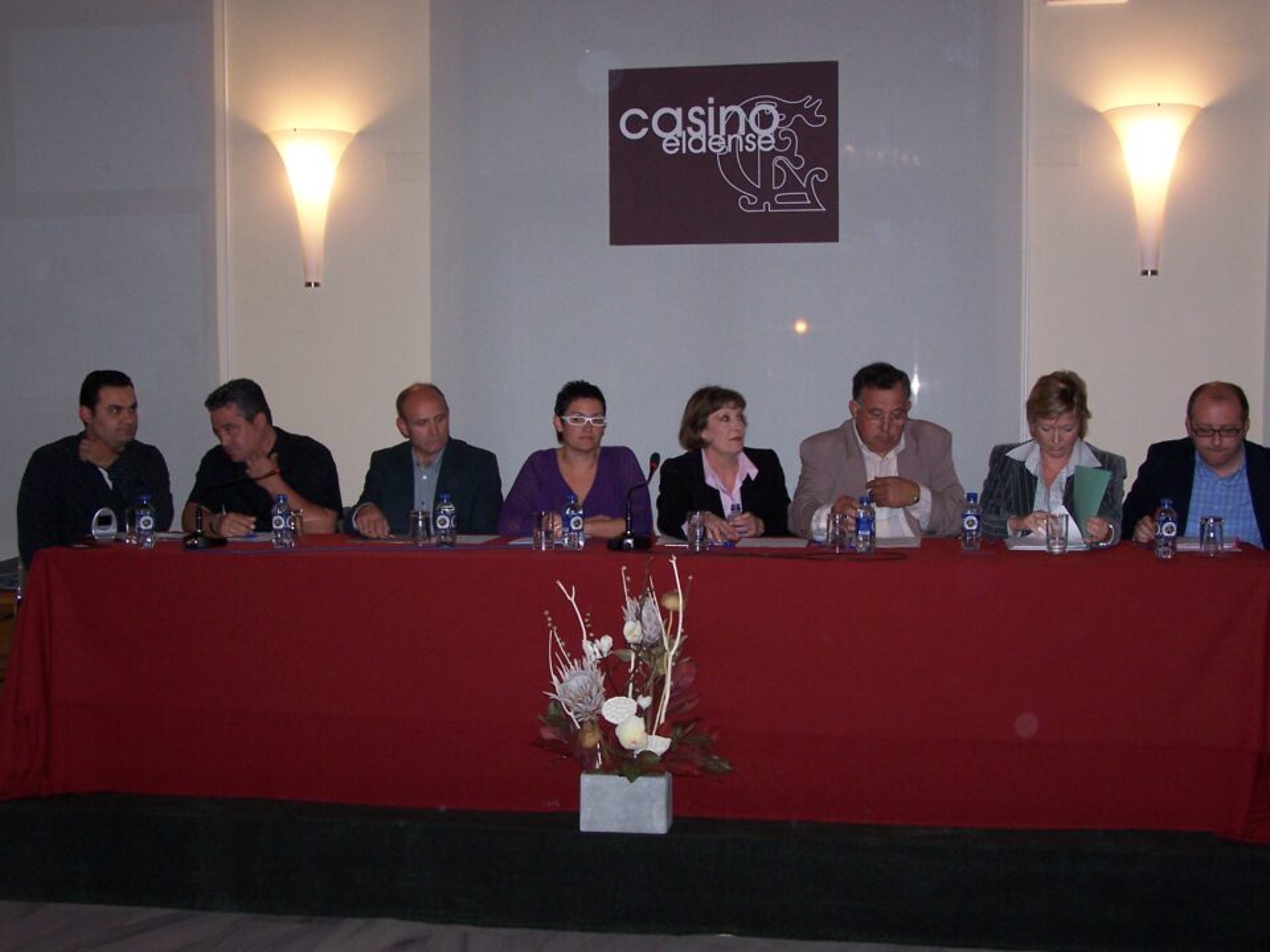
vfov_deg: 30.3
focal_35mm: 48
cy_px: 476
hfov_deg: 39.7
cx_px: 635
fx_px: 1761
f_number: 3
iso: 140
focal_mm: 8
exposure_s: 1/60
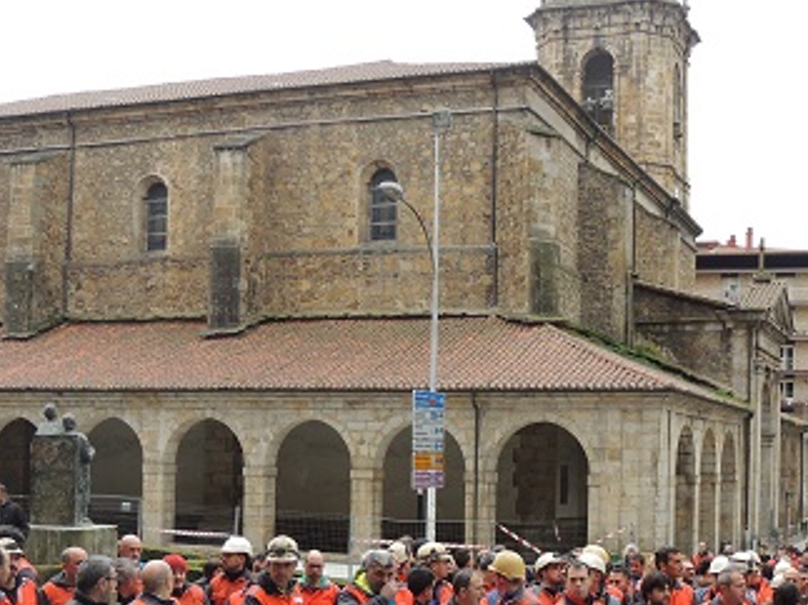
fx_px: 1213
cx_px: 540
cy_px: 440
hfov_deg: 36.4
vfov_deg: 27.7
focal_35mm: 52
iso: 100
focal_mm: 6.2
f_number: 3.3
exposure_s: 1/200
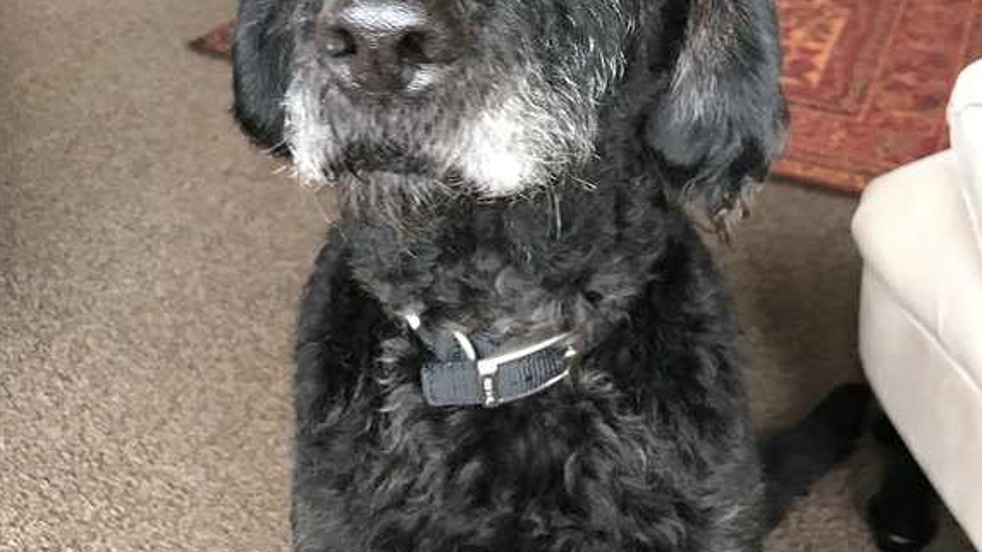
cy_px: 24
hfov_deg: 49.4
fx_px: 1067
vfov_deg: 27.6
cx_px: 490
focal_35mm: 41
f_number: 1.8
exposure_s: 1/17
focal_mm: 3.99
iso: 100
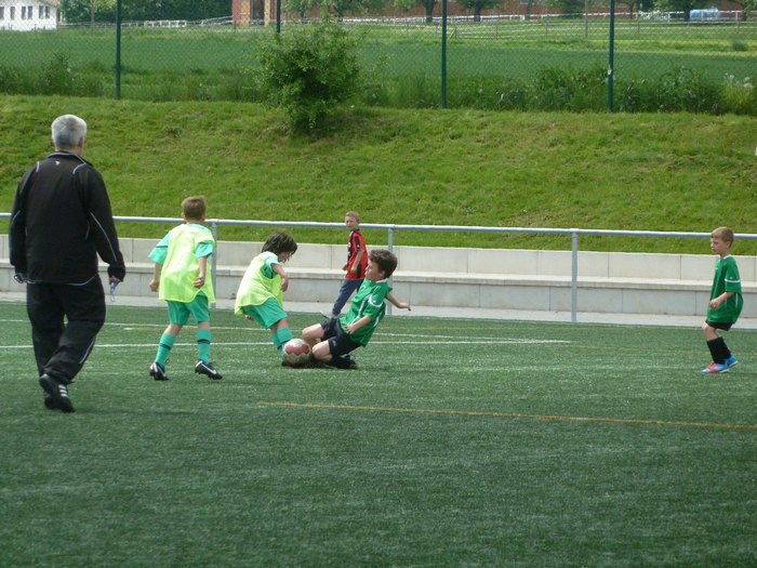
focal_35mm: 300
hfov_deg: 6.6
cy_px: 284
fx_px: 6561
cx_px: 378
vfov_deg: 5.0
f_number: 4.9
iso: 320
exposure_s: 1/800
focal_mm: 49.2
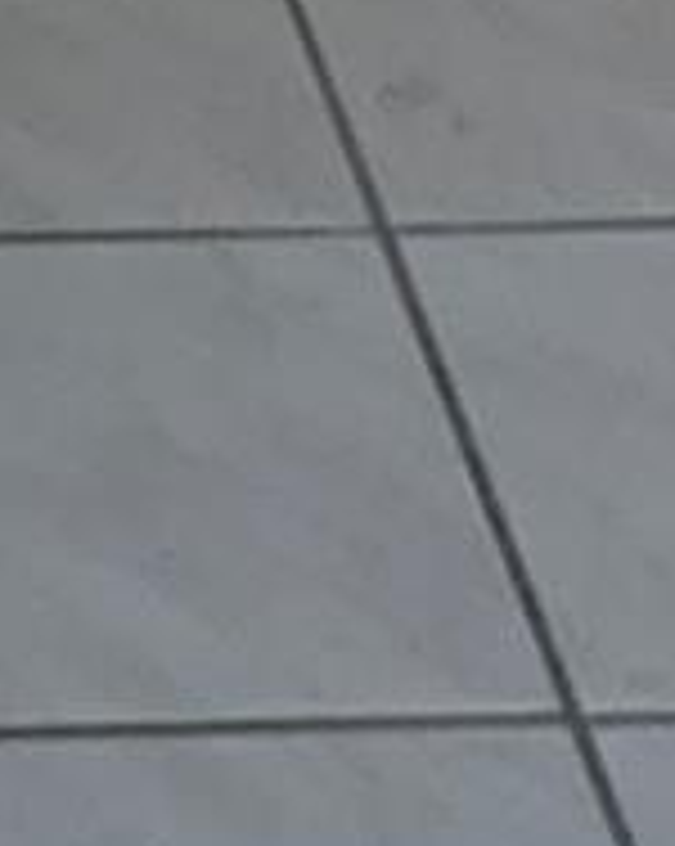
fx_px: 4527
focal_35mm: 181
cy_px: -1724
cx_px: -536
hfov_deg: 8.2
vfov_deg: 8.7
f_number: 1.8
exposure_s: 1/60
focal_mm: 3
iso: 100
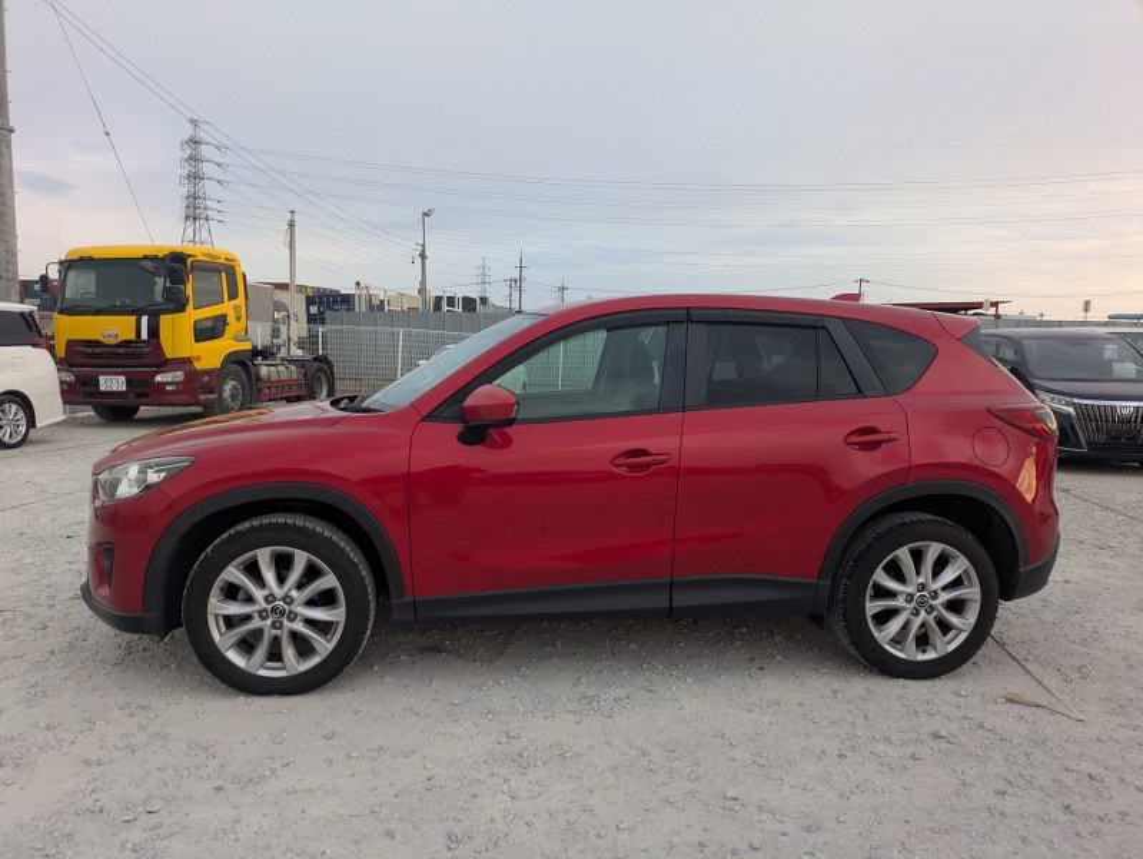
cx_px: 572
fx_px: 826
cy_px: 430
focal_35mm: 25
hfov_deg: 69.4
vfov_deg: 54.9
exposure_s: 1/334
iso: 64
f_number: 1.89
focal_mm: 5.43
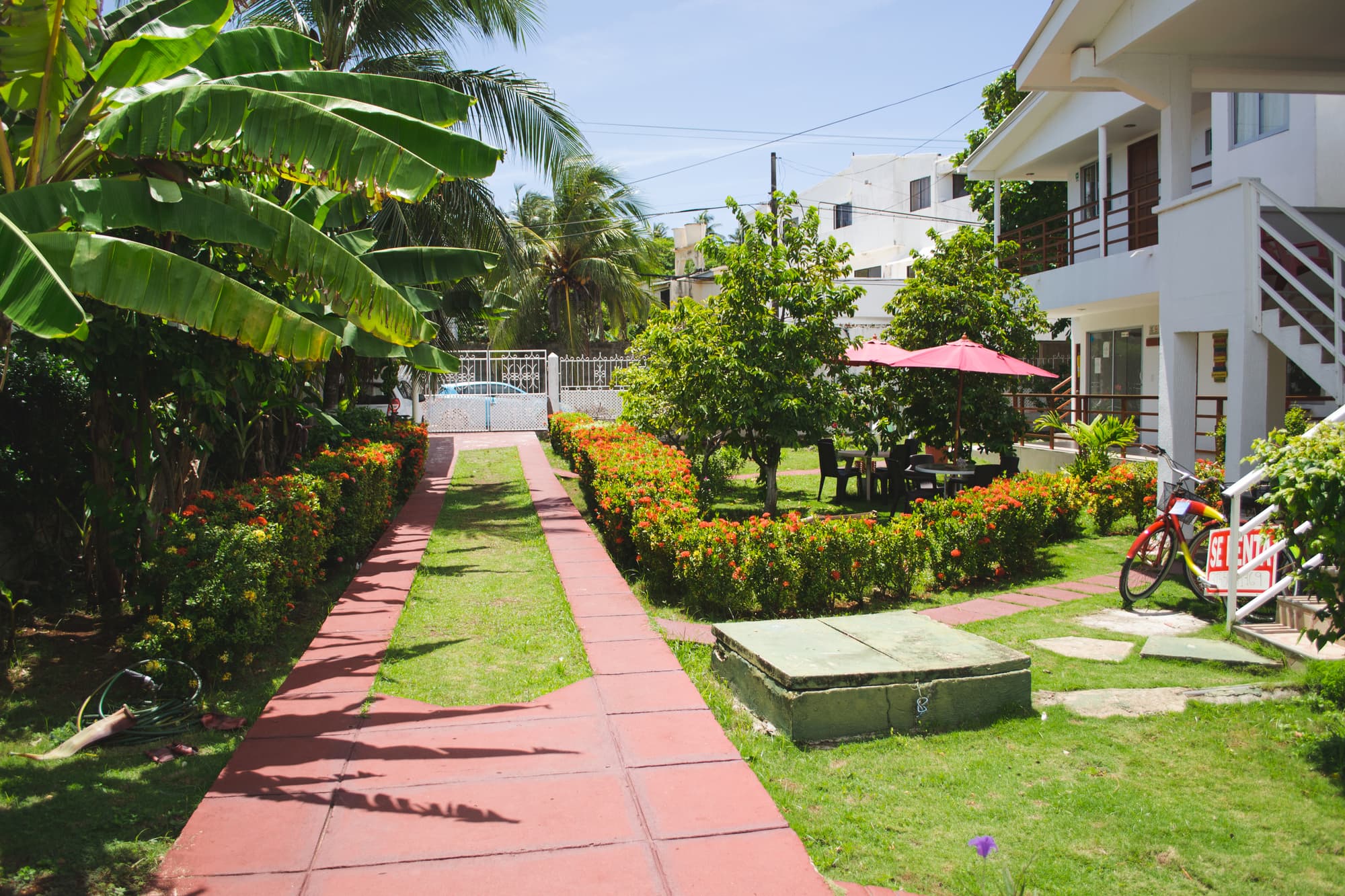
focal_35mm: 27
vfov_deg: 47.9
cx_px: 672
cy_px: 448
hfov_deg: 67.4
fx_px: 1009
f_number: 3.5
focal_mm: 18
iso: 100
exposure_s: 1/800
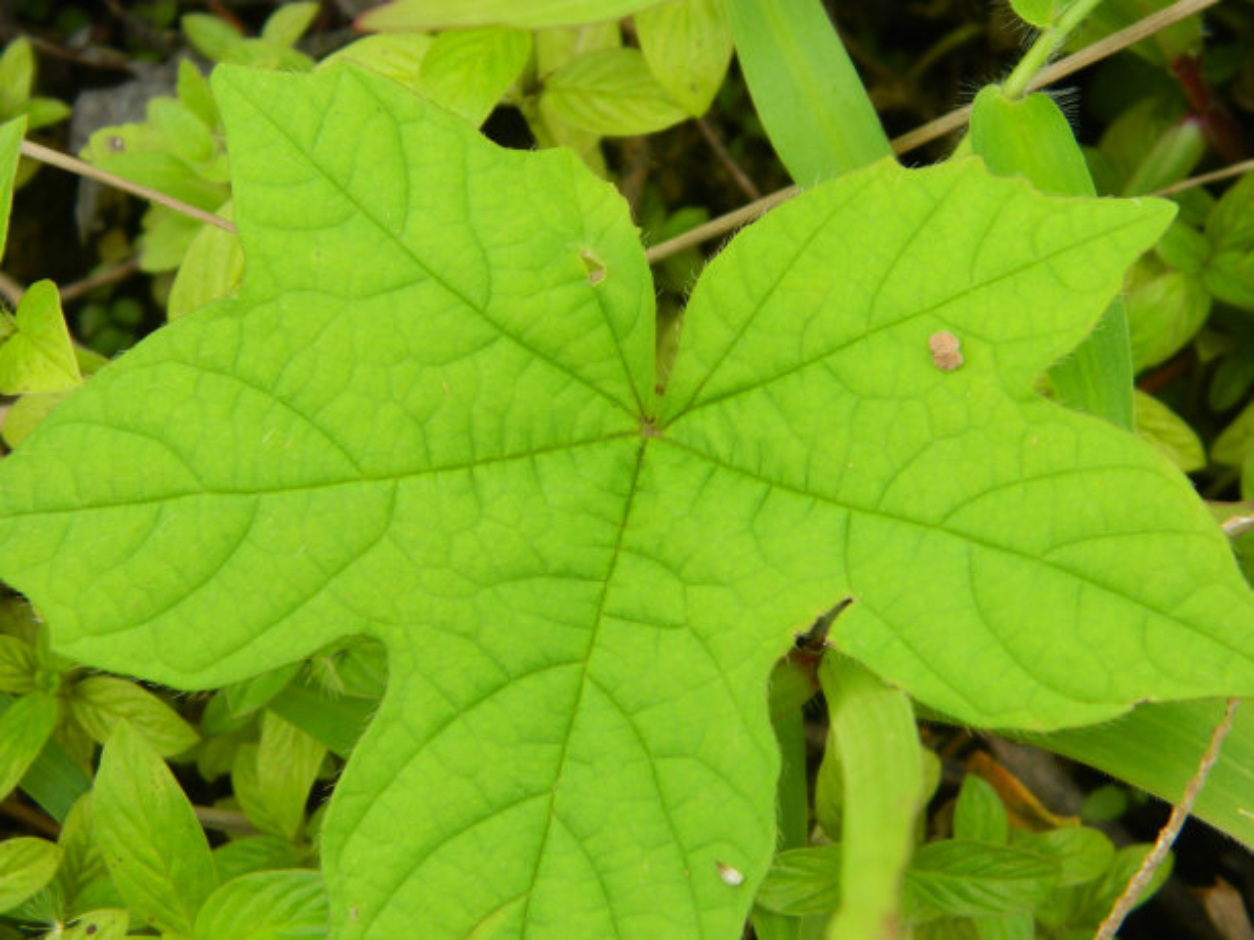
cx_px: 627
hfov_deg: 19.1
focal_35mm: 103
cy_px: 470
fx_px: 3731
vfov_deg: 14.4
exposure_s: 1/80
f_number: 4.5
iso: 80
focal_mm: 18.6
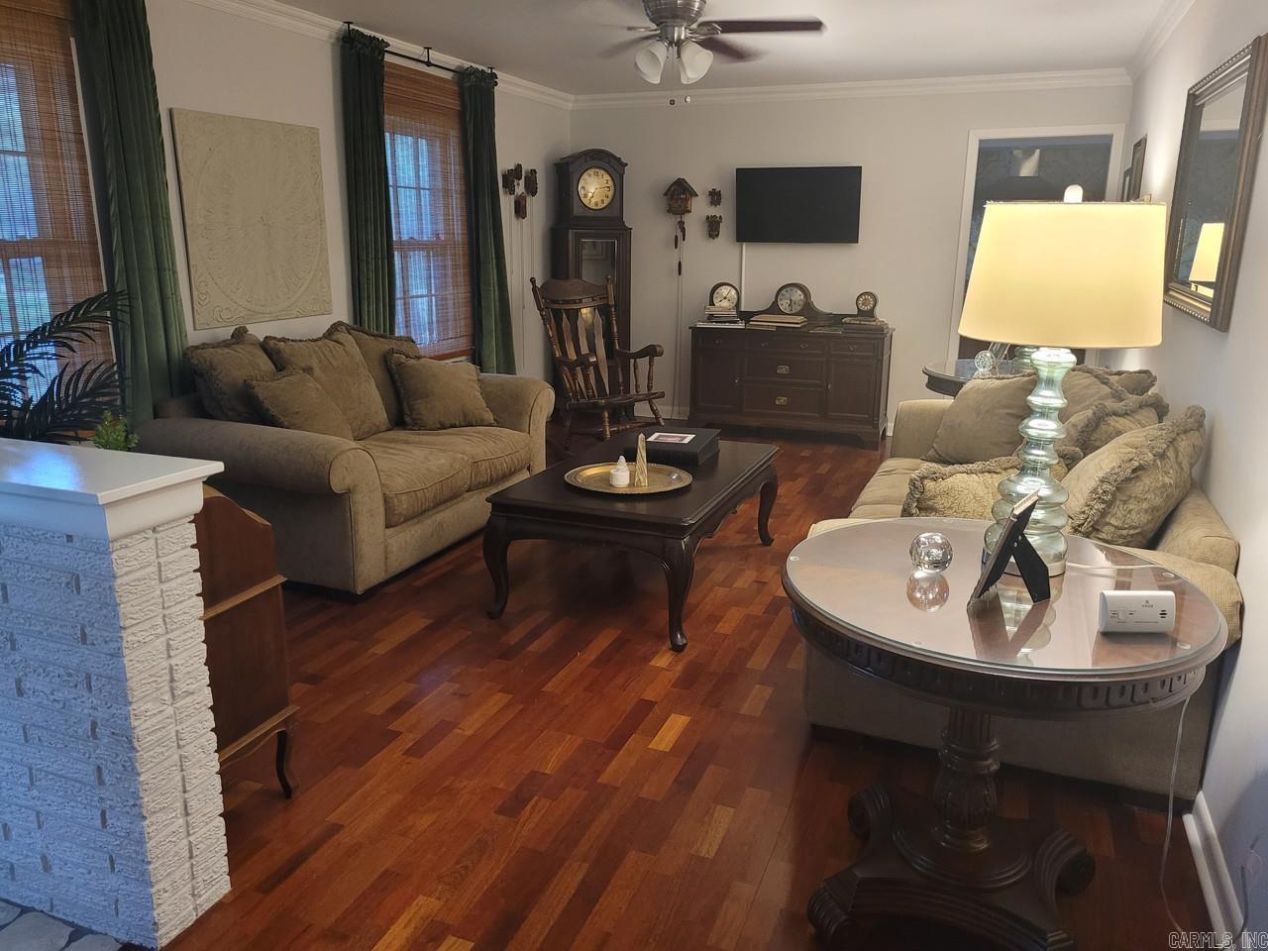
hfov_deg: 67.3
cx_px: 634
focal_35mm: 26
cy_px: 476
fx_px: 952
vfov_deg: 53.1
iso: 640
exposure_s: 1/30
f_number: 1.8
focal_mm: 5.4
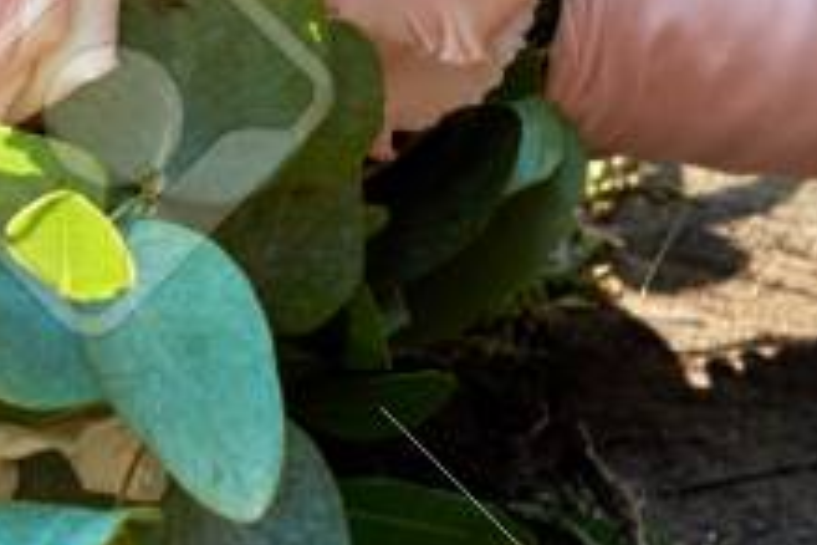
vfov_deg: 6.6
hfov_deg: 9.5
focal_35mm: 208
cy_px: -13
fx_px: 4720
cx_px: -578
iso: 100
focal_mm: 35
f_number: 8
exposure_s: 1/125
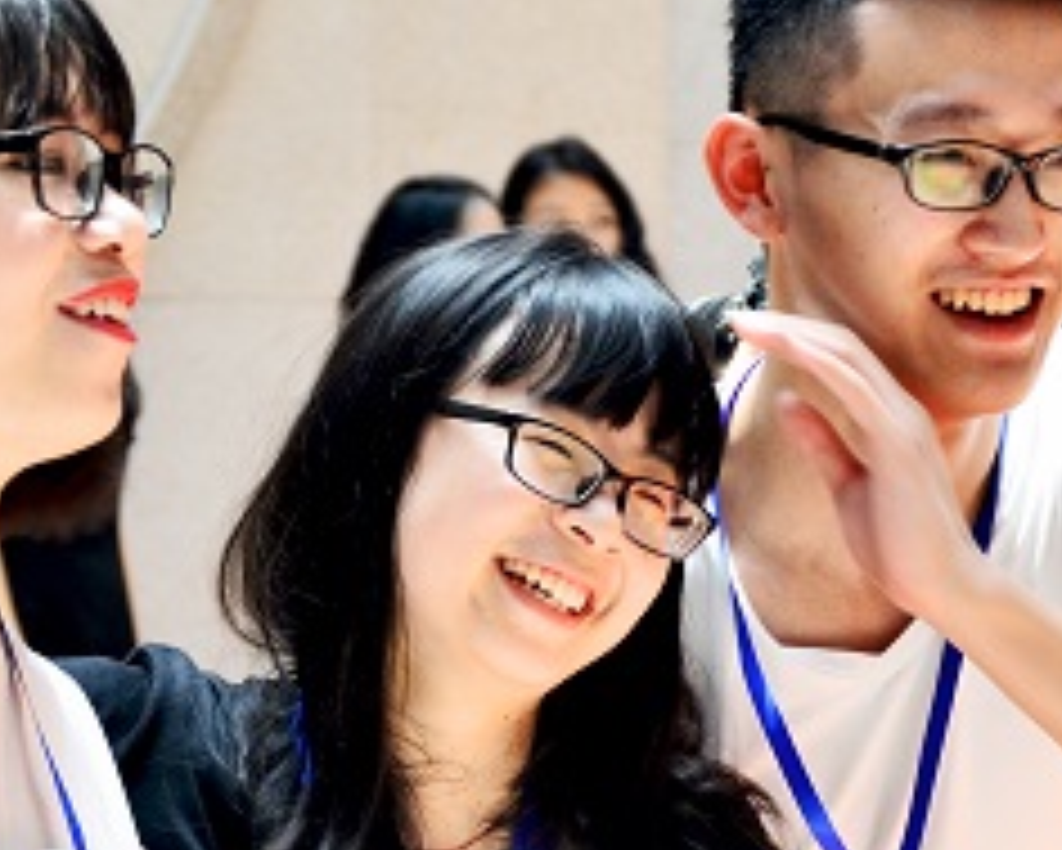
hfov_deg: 9.3
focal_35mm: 207
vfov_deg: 7.5
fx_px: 6509
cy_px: 740
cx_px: 306
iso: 320
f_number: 5
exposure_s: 1/125
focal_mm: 58
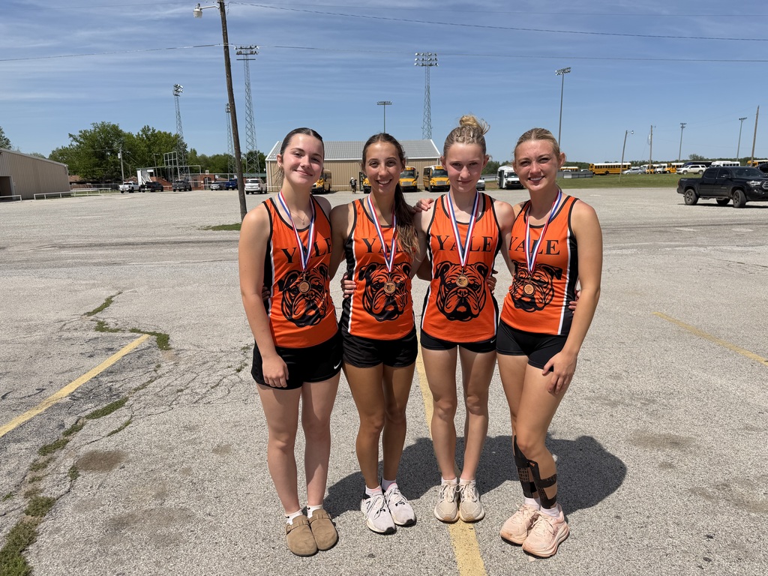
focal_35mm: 24
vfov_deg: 56.8
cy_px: 288
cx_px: 384
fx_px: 532
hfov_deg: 71.6
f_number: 1.78
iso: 80
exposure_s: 1/7353
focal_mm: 6.76
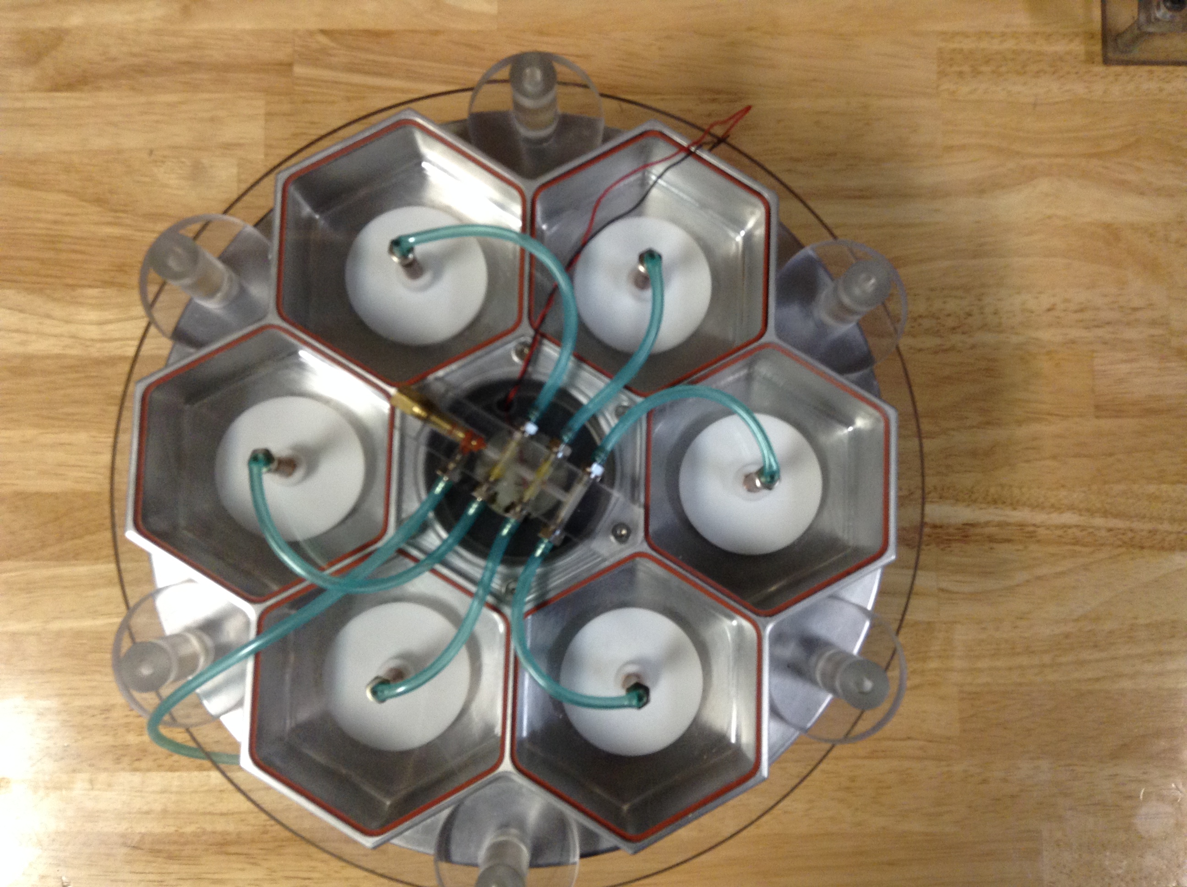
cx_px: 594
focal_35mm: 33
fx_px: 1130
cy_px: 444
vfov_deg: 42.8
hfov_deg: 55.4
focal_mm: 3.3
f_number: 2.4
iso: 80
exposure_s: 1/24
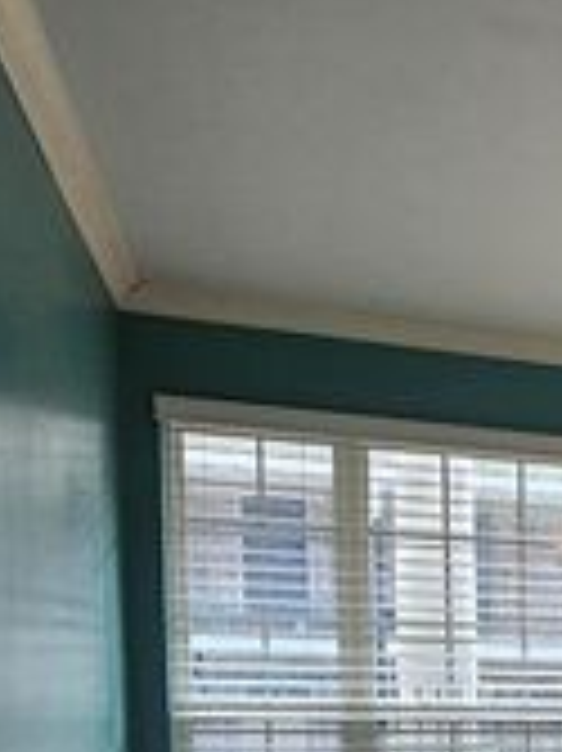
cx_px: 881
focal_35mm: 52
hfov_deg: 22.2
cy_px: 844
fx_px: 1127
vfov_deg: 32.1
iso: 160
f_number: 2.2
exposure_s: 1/207
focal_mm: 2.2
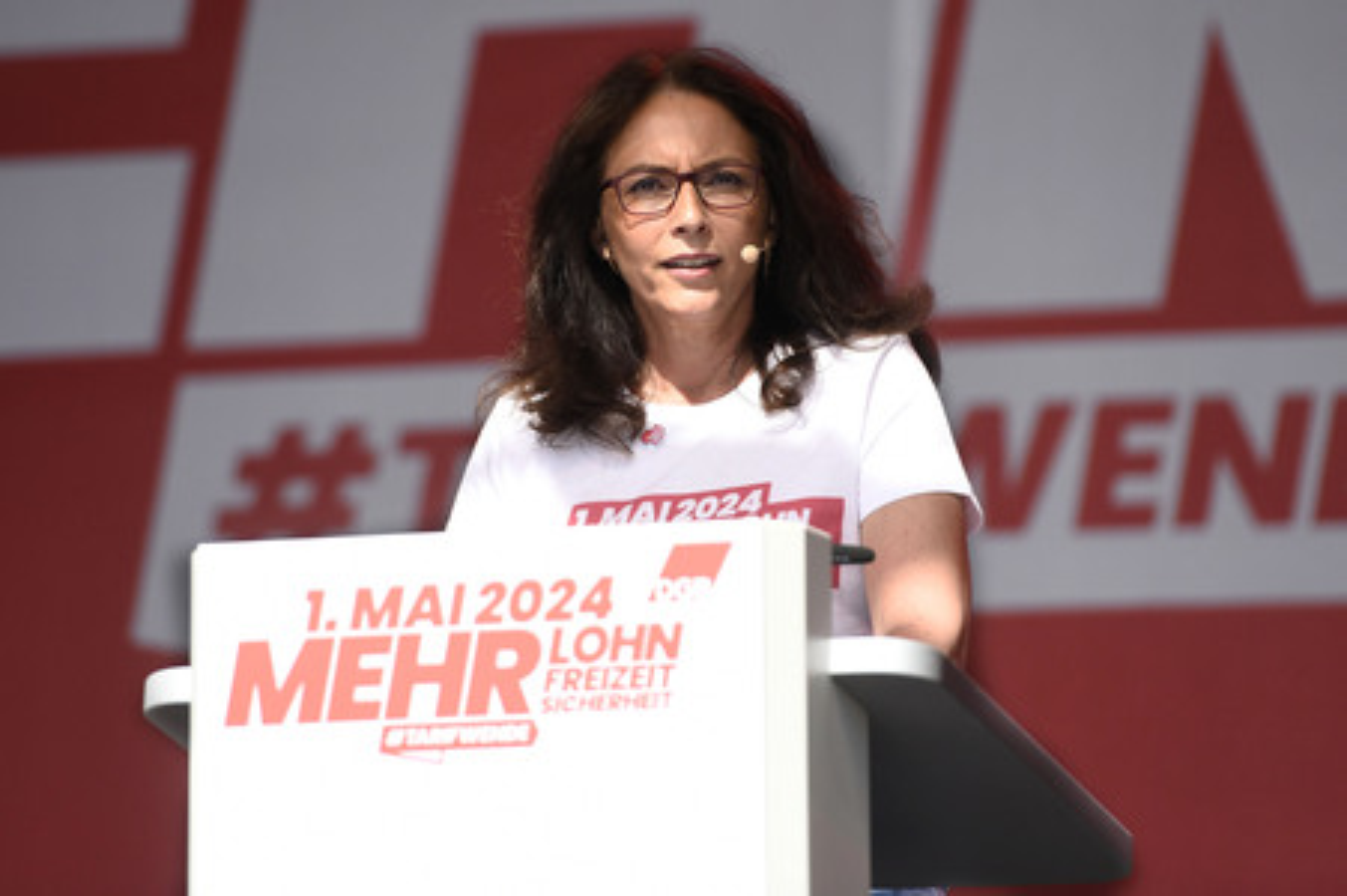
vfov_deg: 6.9
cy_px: 448
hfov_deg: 10.3
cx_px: 674
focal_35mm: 200
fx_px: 7478
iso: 640
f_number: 4
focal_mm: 200
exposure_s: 1/4000
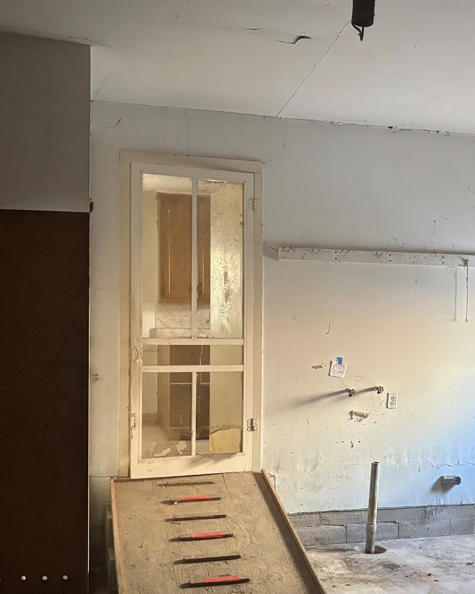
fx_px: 826
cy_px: 355
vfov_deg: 39.4
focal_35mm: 47
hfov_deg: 31.3
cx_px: 372
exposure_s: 1/60
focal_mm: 5.96
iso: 320
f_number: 1.6
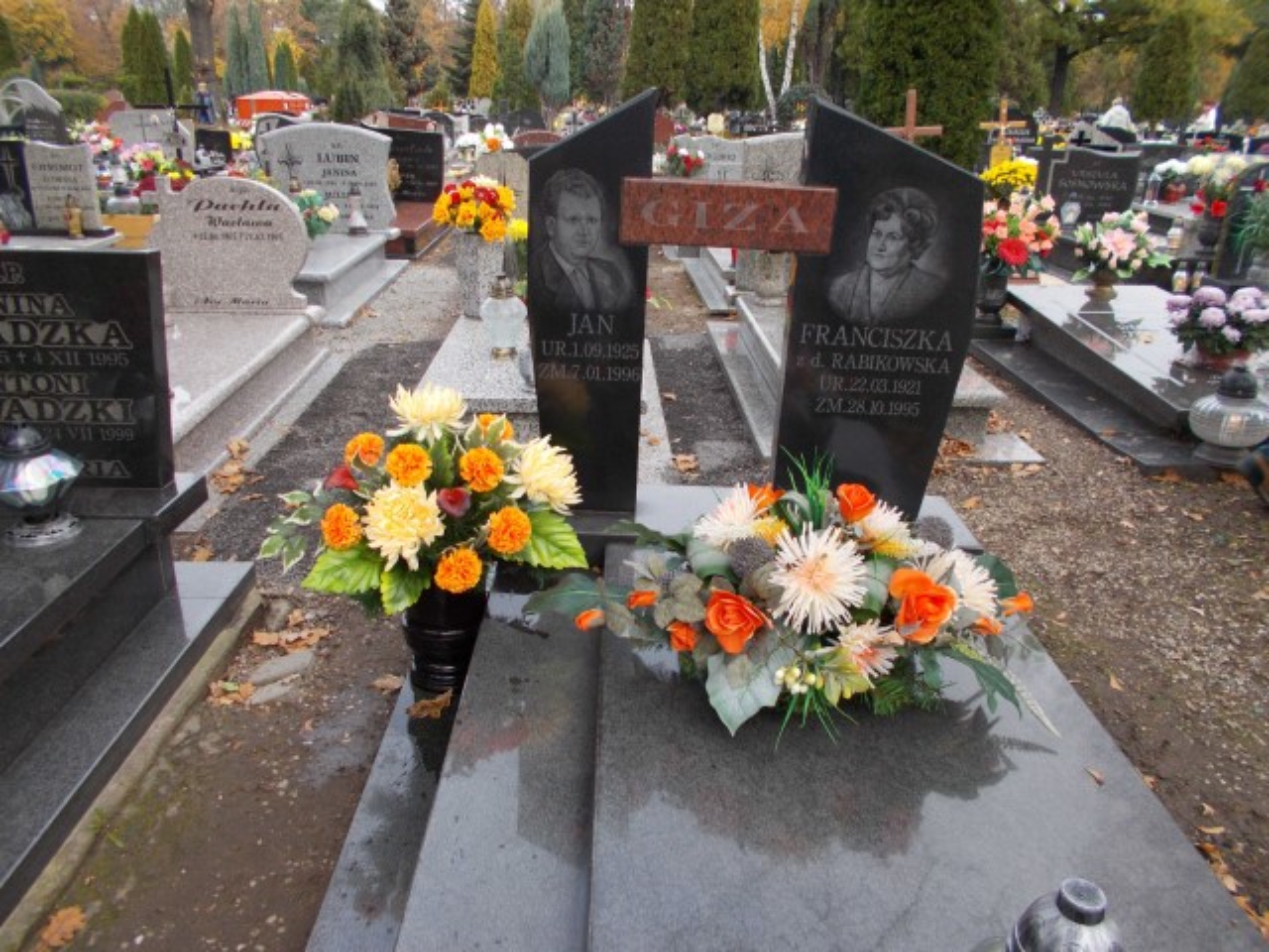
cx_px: 634
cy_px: 476
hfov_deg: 67.3
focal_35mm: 26
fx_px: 953
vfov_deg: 53.1
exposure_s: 1/80
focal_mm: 4.6
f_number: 3.2
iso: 80
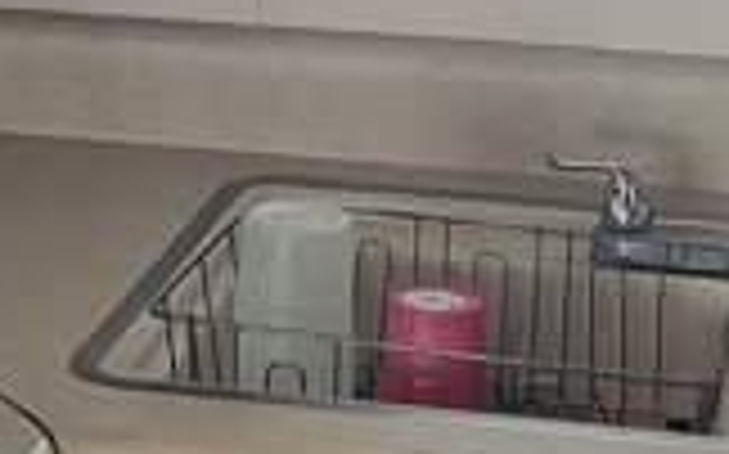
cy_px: -225
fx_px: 2601
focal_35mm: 131
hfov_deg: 15.8
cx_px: 90
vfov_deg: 9.7
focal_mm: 4.15
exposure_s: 1/40
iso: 195
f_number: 1.5
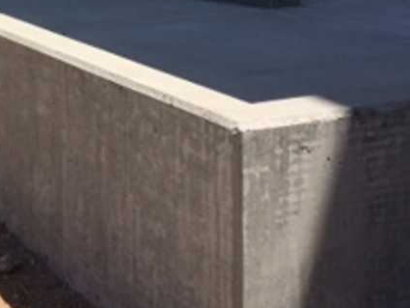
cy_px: -66
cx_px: 3
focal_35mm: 91
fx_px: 1078
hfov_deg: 20.8
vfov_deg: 15.6
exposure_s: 1/2283
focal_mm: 4.15
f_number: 2.2
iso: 32
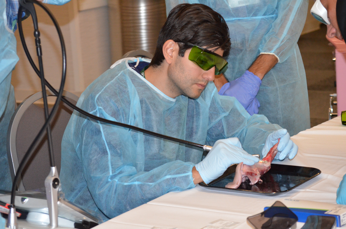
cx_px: 173
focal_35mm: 108
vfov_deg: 12.6
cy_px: 114
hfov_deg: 19.0
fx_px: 1036
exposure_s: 1/60
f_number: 7.1
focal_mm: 72
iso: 3200
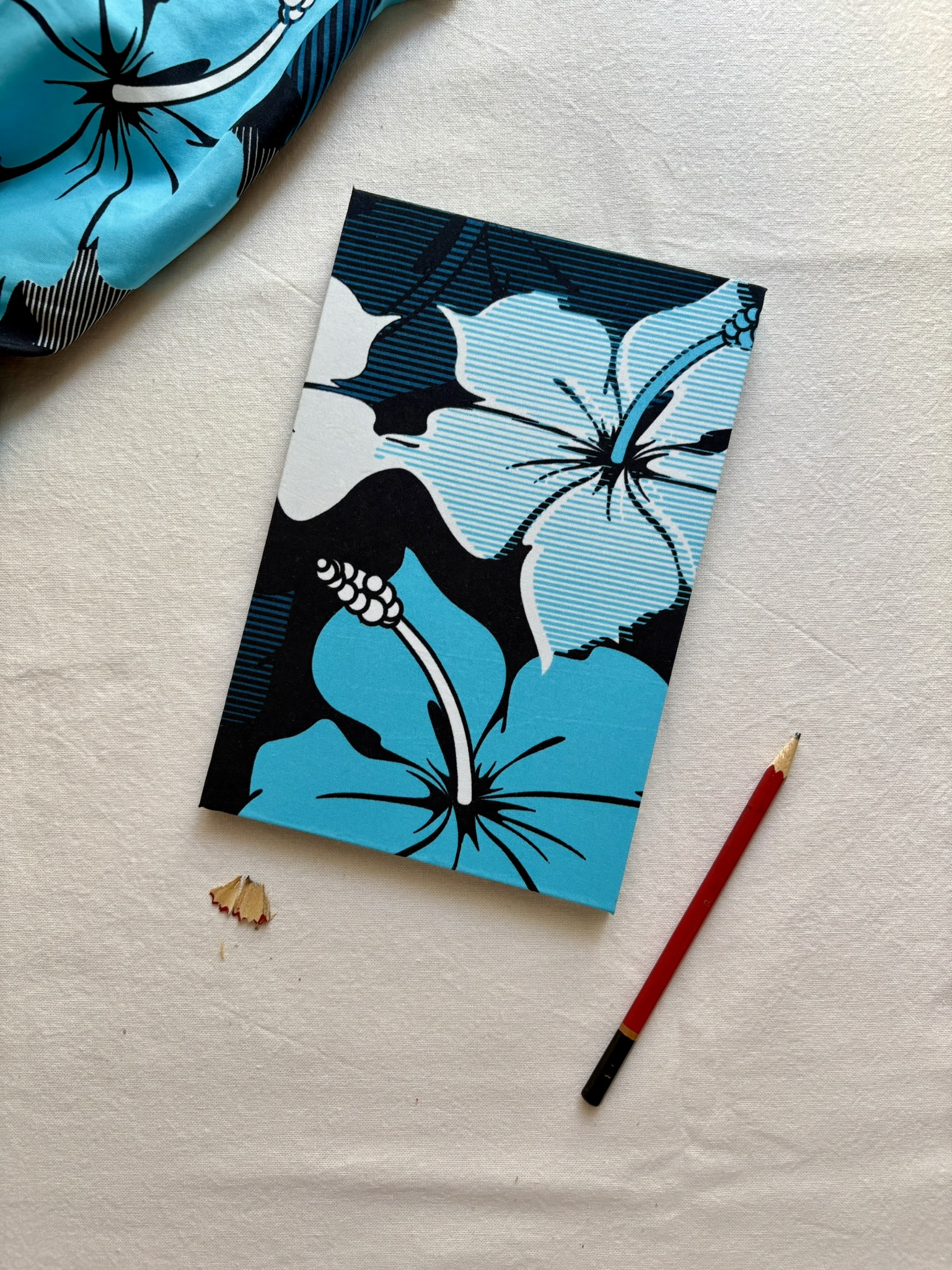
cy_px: 635
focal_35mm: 26
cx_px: 476
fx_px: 953
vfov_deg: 67.3
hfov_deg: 53.1
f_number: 1.6
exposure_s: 1/122
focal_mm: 5.96
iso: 125
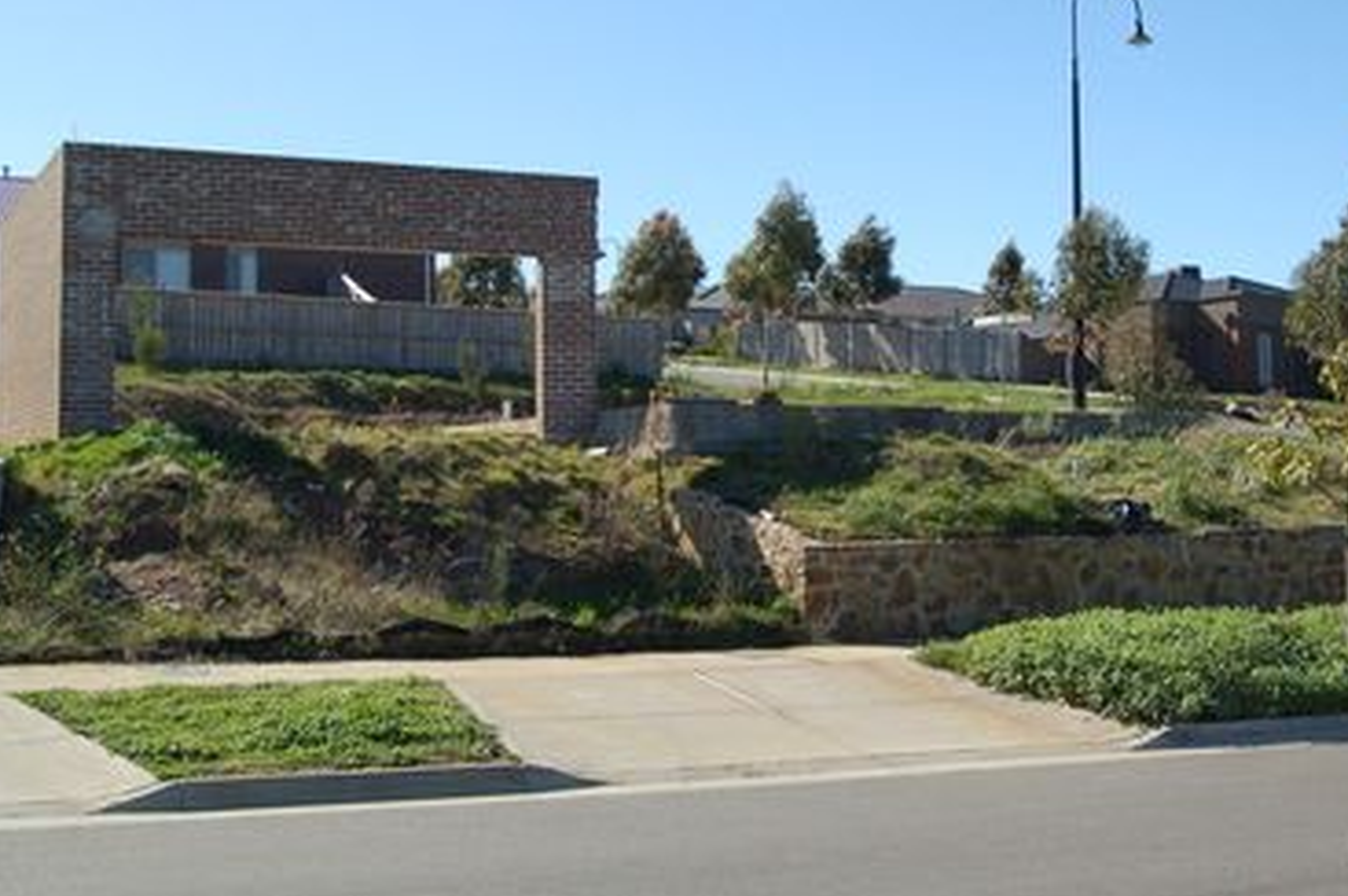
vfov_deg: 26.8
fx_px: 1871
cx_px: 793
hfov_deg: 39.5
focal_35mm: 50
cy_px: 325
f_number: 9
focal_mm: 26
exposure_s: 1/320
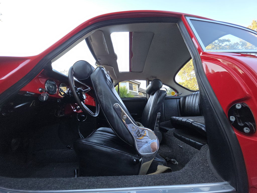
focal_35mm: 13
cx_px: 128
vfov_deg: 89.9
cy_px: 96
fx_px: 97
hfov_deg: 106.2
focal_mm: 2.2
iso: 64
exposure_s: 1/120
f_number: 1.9
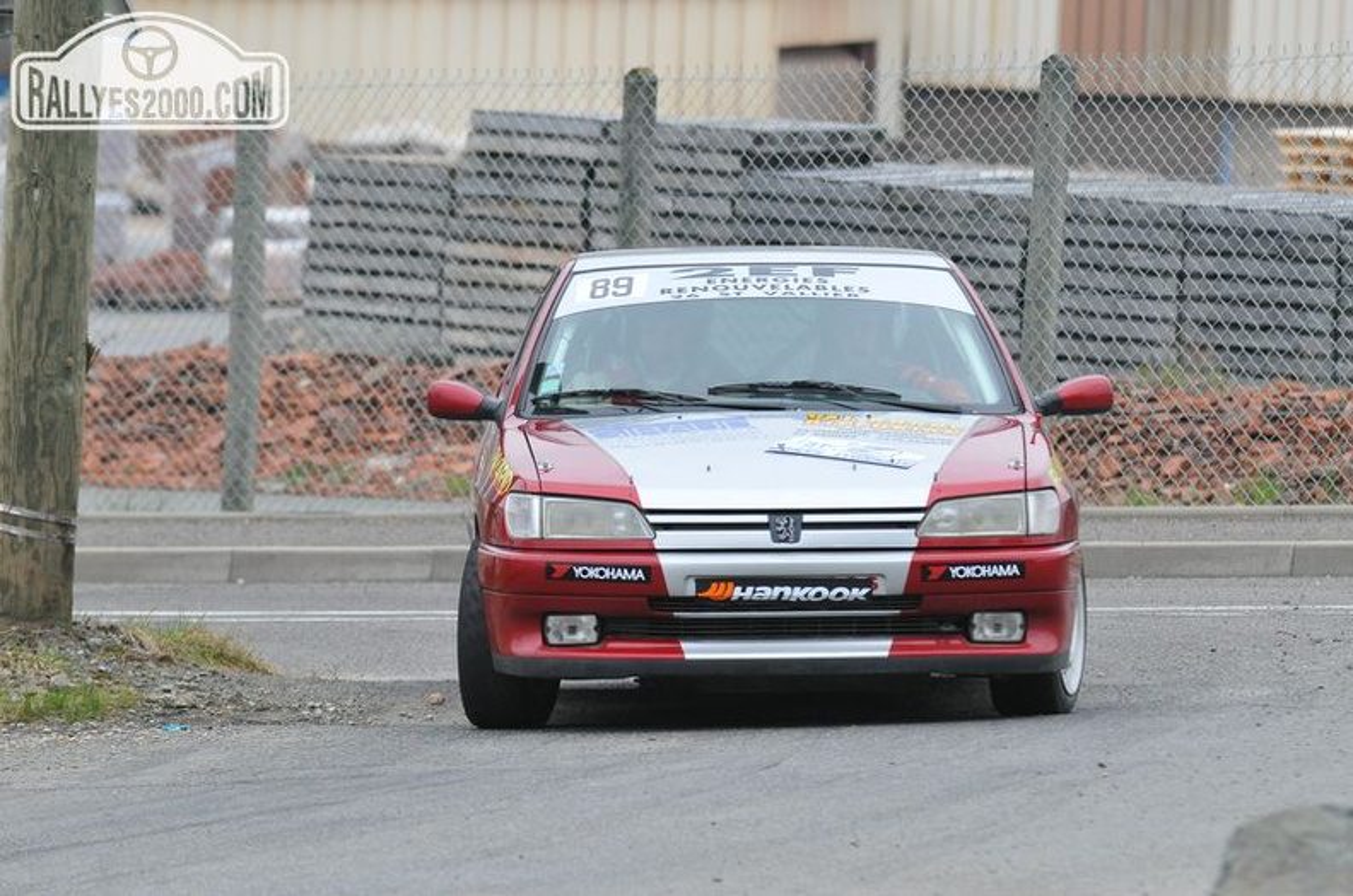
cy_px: 448
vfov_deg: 4.3
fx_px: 11817
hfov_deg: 6.6
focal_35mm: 315
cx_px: 676
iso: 800
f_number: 6.3
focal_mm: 210
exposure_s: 1/800
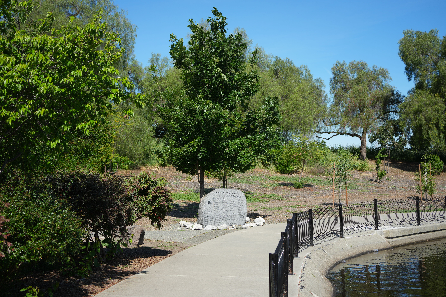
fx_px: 619
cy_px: 148
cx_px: 223
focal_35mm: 50
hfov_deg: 39.6
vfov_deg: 27.0
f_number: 4.5
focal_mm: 50
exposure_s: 1/1000
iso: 160
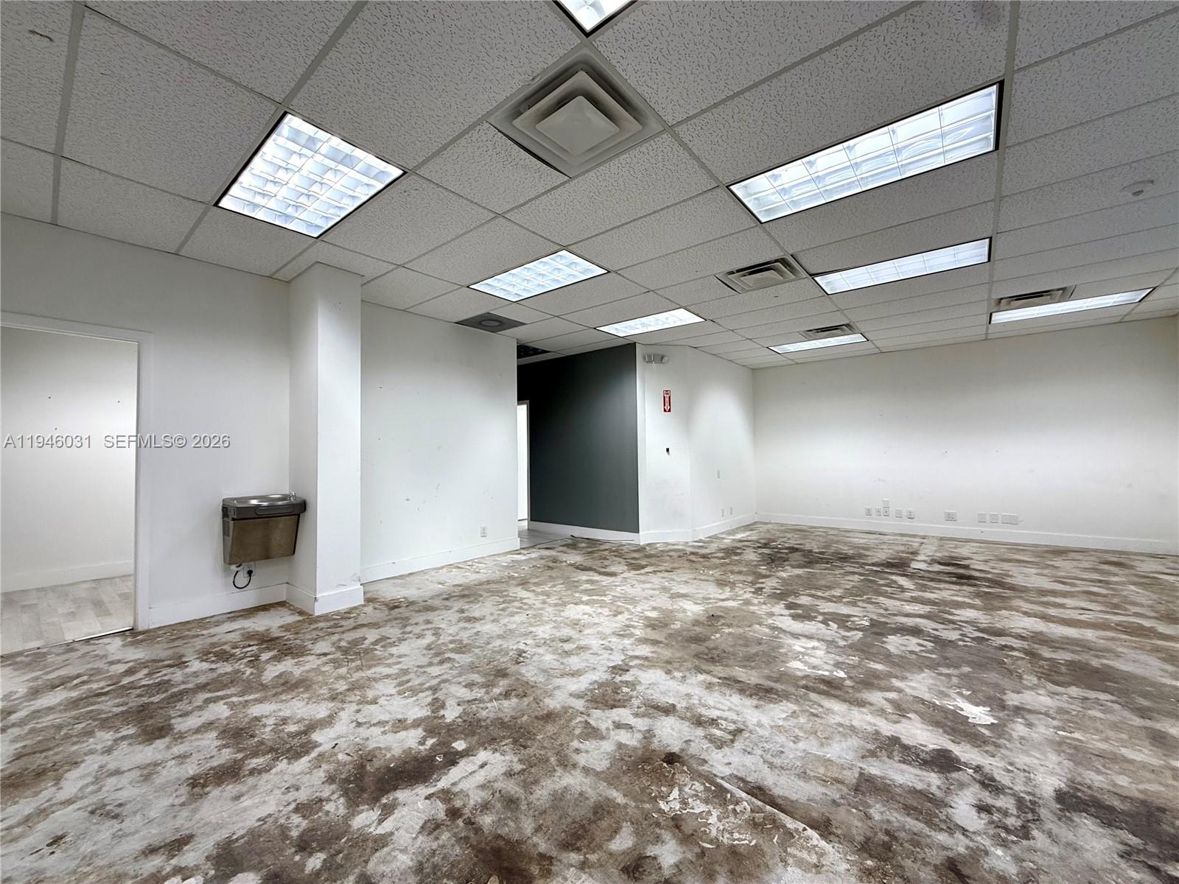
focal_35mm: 14
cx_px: 590
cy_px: 442
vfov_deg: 85.7
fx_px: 477
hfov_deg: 102.1
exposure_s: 1/120
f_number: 2.2
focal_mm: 2.22
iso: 125
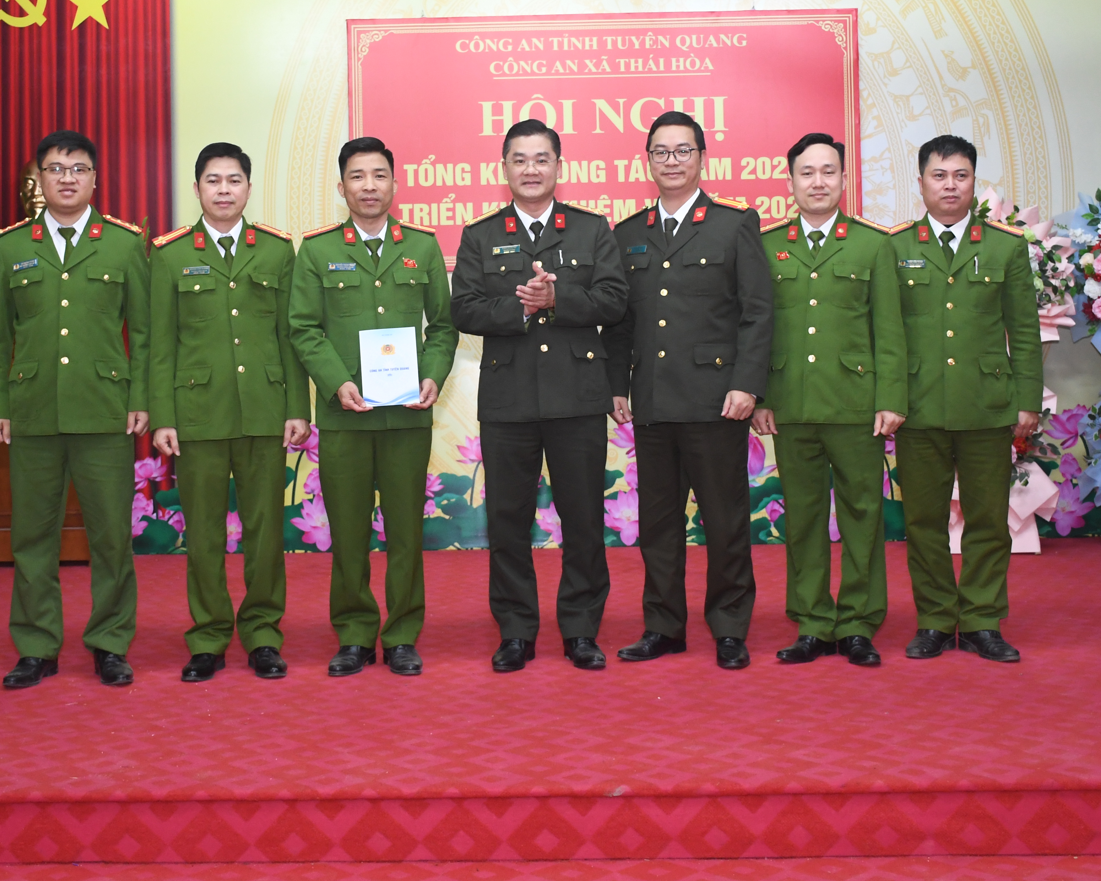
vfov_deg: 31.3
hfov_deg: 38.7
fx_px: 1564
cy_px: 329
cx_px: 488
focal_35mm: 48
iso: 1600
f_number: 4
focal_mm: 22
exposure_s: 1/100
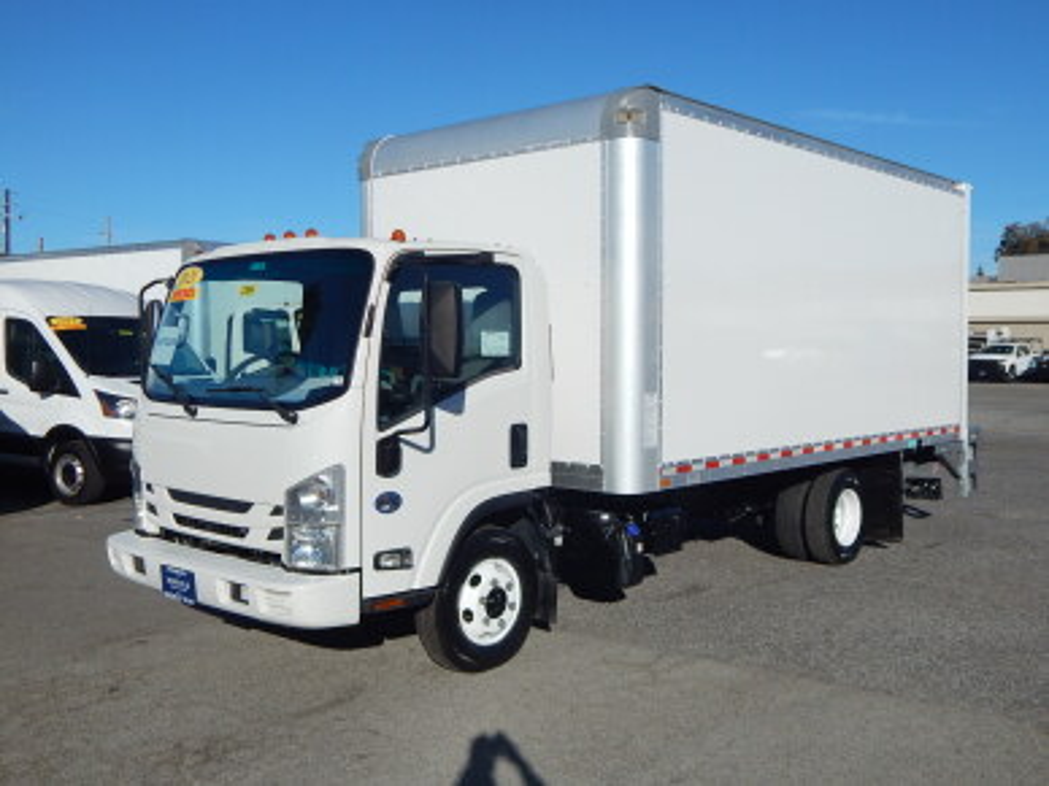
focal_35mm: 34
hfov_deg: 54.0
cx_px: 524
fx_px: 1030
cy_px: 393
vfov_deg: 41.8
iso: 125
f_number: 6.7
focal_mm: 6.1
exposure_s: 1/1250
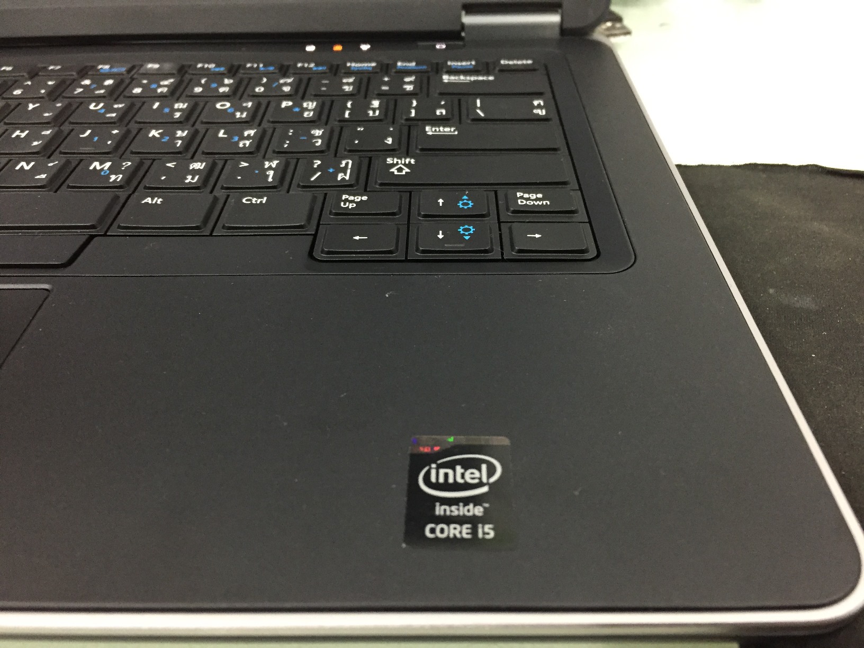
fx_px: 724
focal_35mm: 29
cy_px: 324
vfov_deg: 48.2
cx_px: 432
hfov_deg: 61.7
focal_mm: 4.15
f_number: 2.2
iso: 250
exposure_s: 1/25
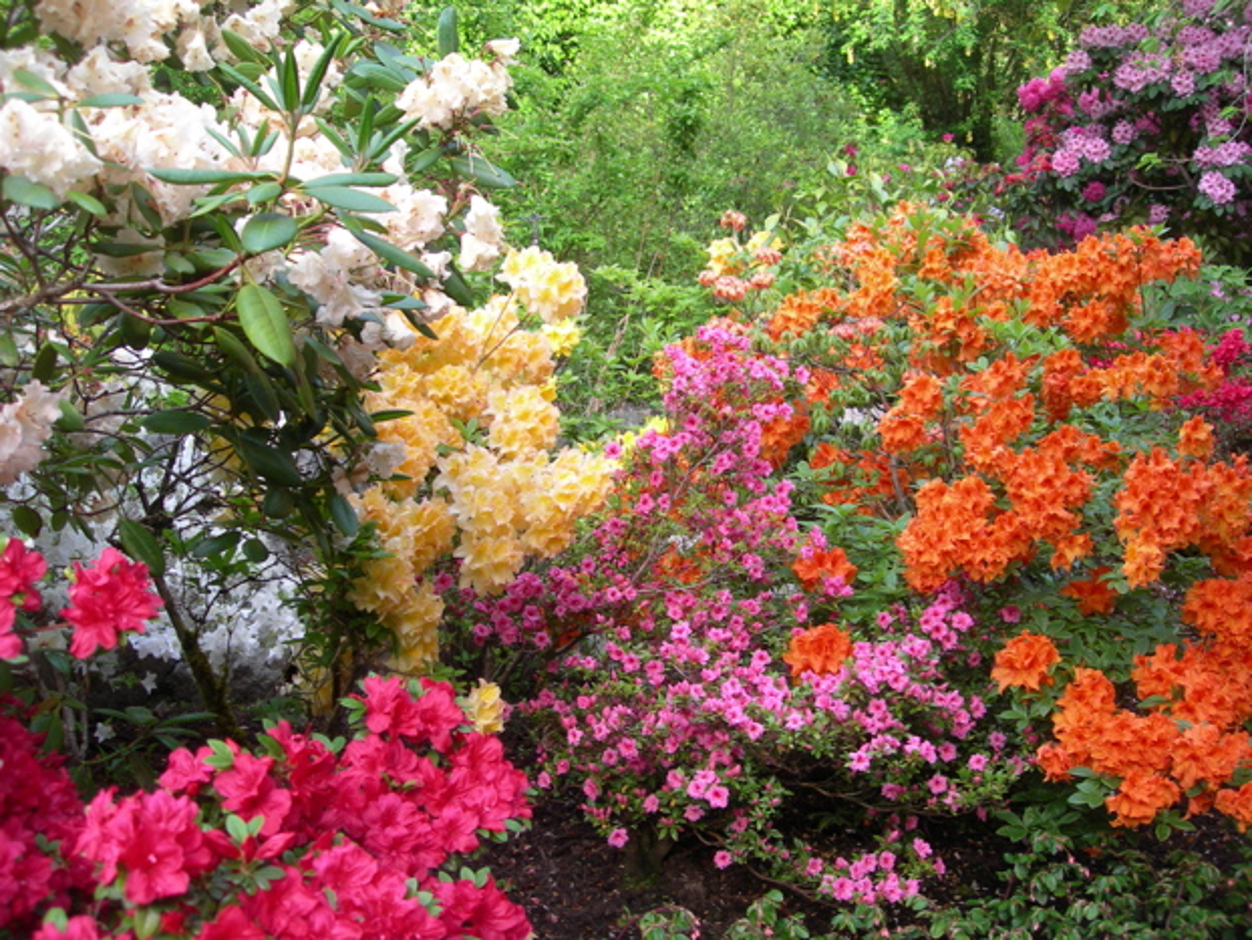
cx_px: 626
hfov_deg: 49.0
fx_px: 1375
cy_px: 470
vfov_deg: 37.7
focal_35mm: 38
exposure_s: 1/60.7
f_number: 2.8
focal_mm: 7.8
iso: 50
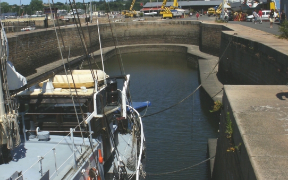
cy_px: 88
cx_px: 121
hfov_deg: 41.7
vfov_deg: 26.9
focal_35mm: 48
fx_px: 377
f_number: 5.6
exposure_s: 1/1250
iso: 100
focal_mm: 6.3
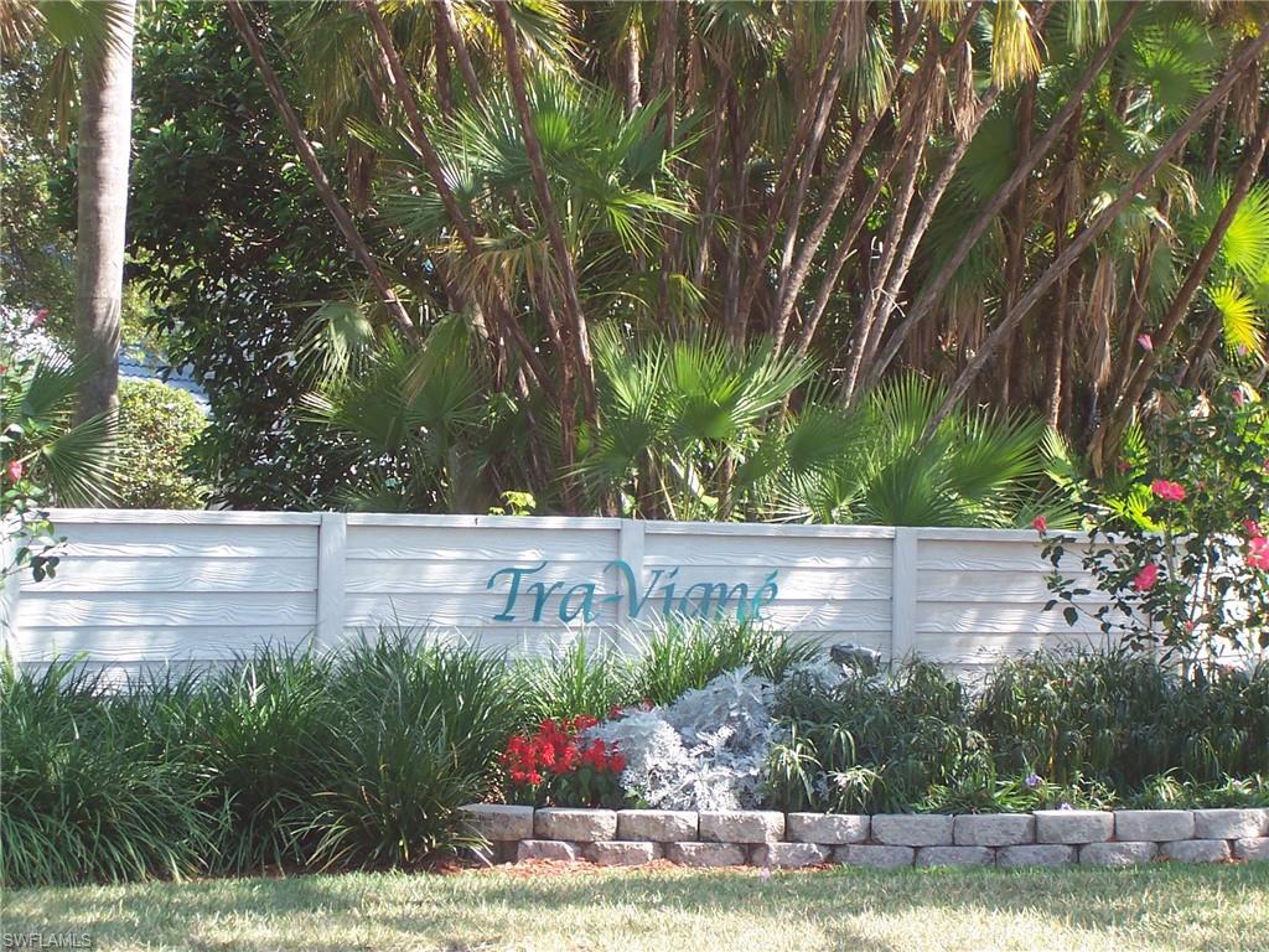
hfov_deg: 17.7
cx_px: 634
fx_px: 4069
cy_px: 476
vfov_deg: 13.3
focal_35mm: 111
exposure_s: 1/125
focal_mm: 16.8
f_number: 4.8
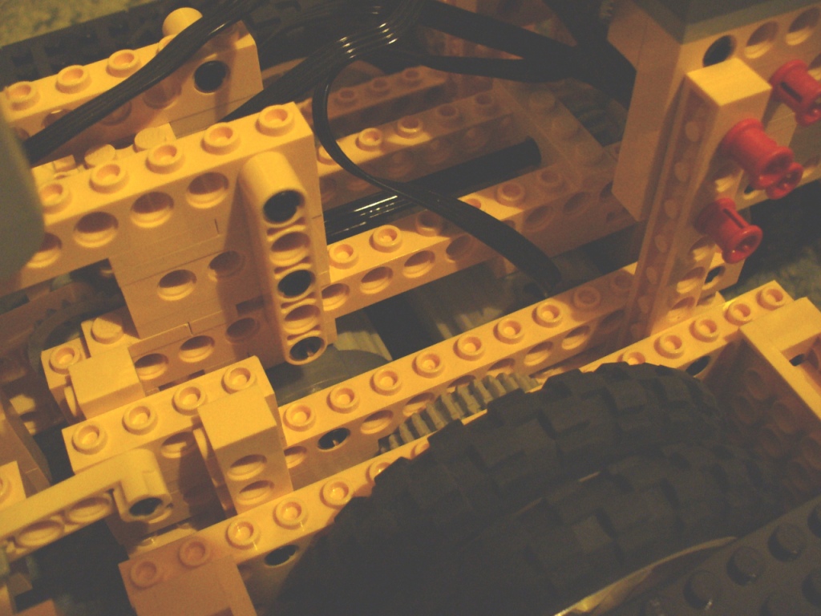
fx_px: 878
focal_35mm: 37
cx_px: 410
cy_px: 308
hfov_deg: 50.1
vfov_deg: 38.7
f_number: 2.8
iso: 200
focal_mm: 6.1
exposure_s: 1/4
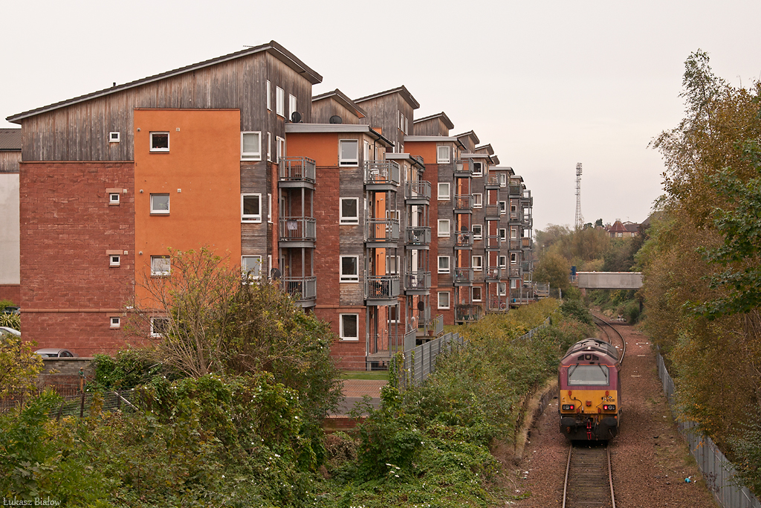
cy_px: 254
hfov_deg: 28.1
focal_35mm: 72
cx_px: 380
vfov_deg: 18.9
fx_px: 1522
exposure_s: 1/200
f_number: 5.6
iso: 200
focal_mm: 48
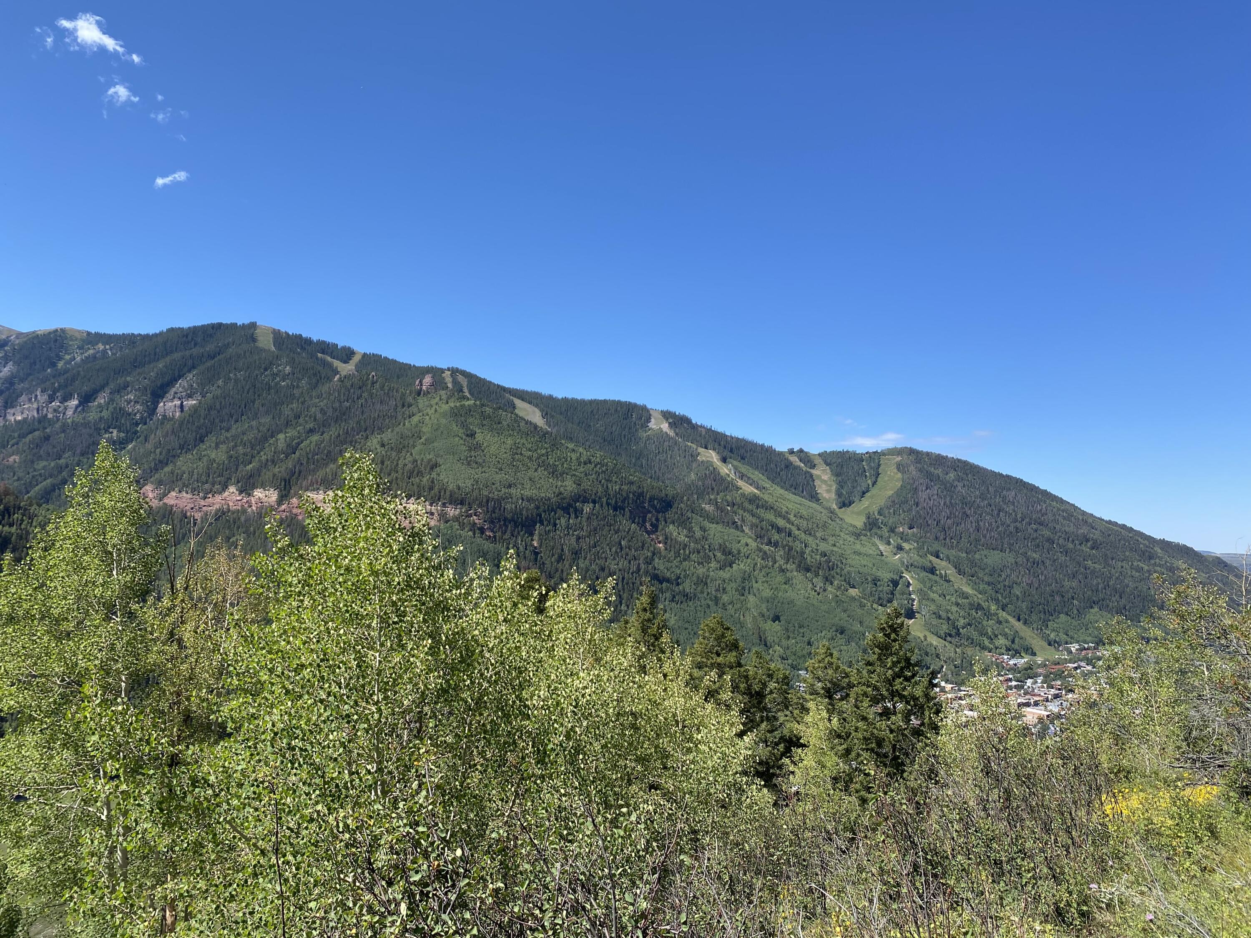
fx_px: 940
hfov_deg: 67.3
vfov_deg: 53.1
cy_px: 469
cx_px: 626
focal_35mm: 26
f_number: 1.8
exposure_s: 1/1961
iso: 32
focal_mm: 4.25
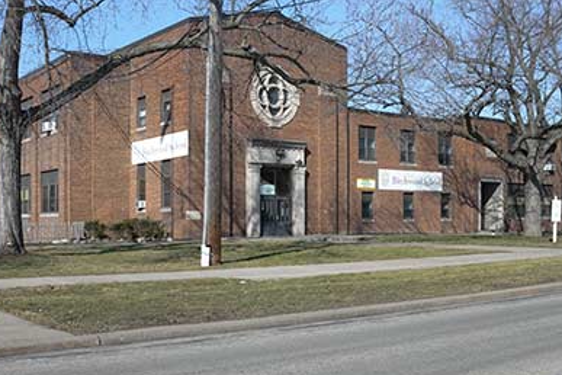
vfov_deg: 36.7
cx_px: 263
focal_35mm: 36
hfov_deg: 53.1
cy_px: 140
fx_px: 562
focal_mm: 24
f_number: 16
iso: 320
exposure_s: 1/250
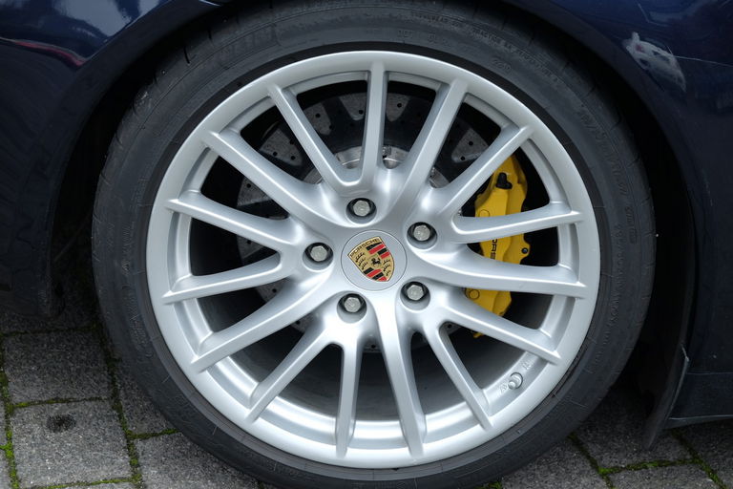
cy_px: 244
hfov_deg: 29.2
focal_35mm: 69
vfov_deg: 19.7
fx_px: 1405
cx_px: 366
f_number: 4
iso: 200
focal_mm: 46.3
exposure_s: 1/60
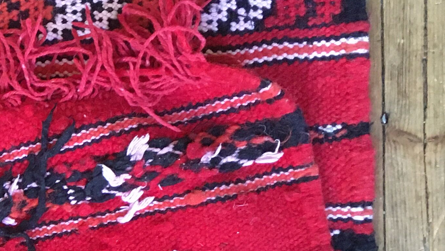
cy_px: 319
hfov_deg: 21.0
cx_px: -122
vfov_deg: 12.6
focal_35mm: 93
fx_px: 1097
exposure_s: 1/25
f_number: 2.2
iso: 200
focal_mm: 4.15
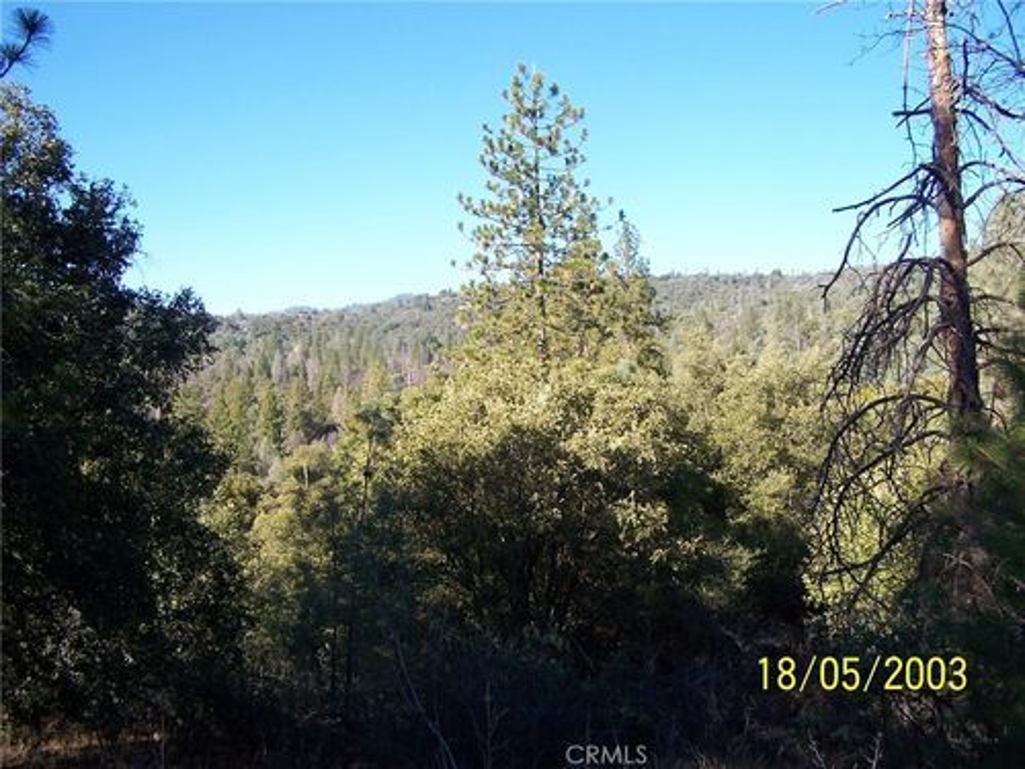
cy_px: 384
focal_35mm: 38
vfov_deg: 37.7
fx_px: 1125
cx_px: 512
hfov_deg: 49.0
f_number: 2.8
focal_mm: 6.3
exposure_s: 1/350
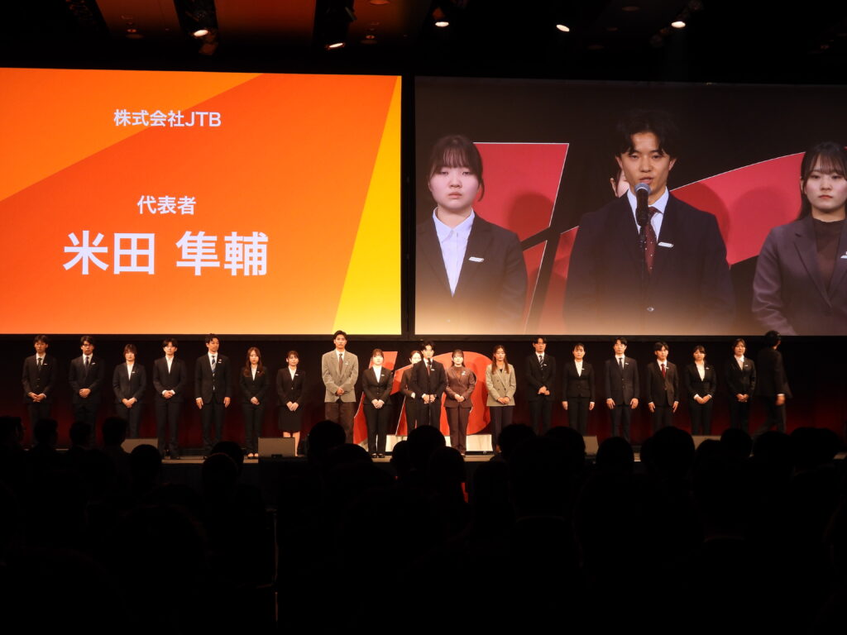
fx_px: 1346
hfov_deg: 34.9
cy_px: 318
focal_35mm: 55
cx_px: 424
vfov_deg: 26.6
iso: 160
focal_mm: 9.8
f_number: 3.5
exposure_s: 1/40
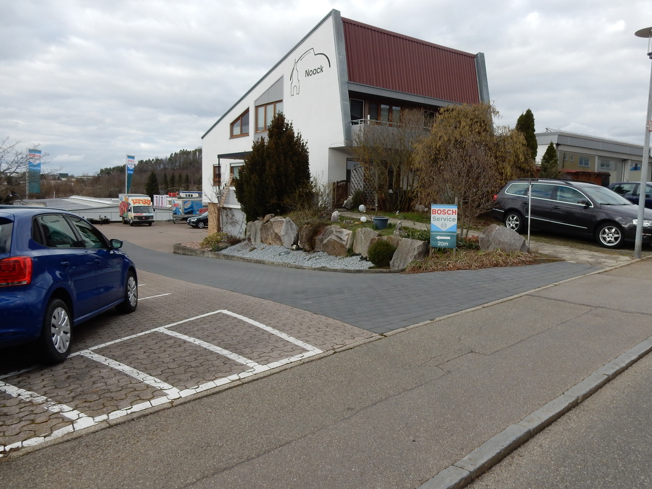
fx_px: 508
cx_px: 347
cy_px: 234
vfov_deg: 51.3
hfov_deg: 65.3
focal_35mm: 27
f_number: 3.7
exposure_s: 1/400
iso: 125
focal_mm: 4.5
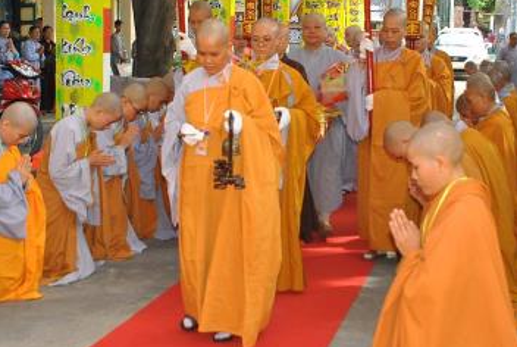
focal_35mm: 71
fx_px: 1021
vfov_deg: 19.3
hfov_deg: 28.4
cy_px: 154
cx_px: 256
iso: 200
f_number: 4.5
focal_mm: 26
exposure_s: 1/60
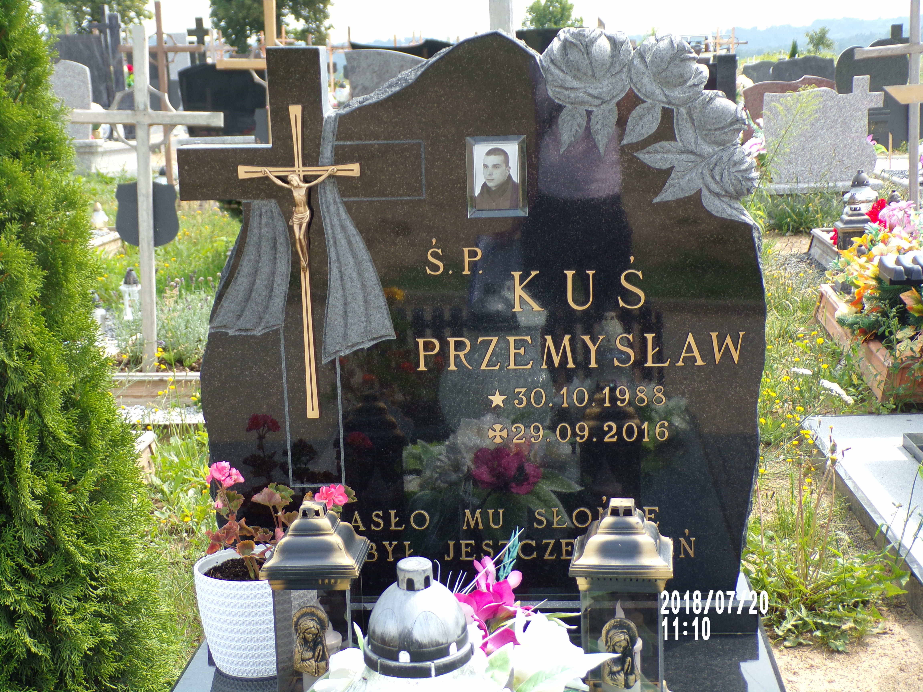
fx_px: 1493
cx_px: 462
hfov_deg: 34.3
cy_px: 346
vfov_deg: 26.1
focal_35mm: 56
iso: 80
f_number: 3.7
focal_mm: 10.1
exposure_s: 1/240
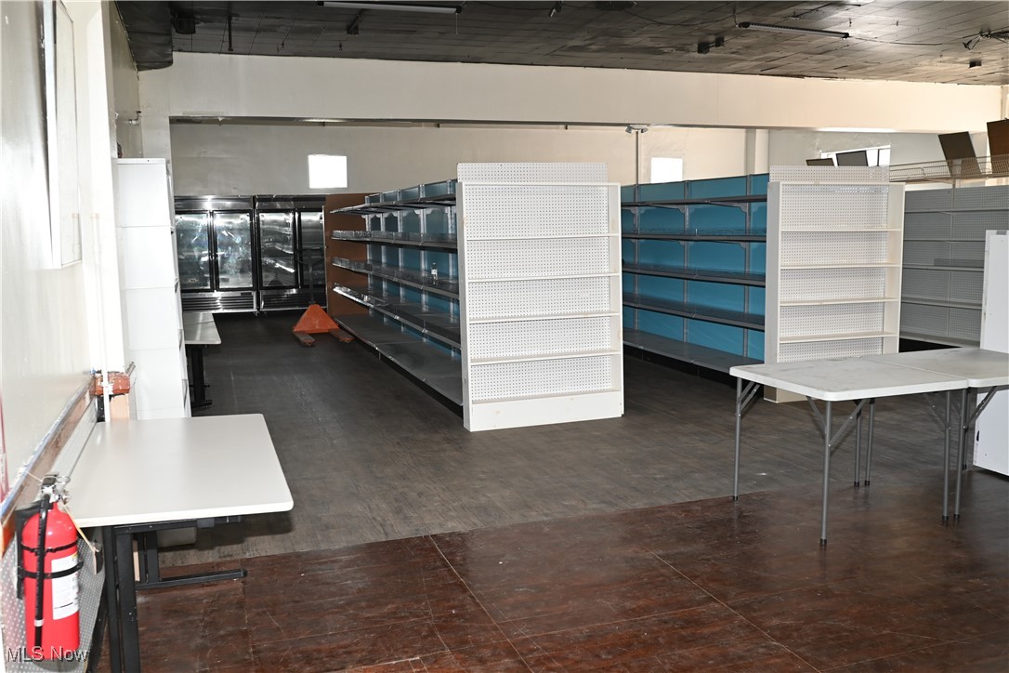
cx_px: 504
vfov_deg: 43.6
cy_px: 336
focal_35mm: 30
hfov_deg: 61.9
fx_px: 841
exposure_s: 1/60
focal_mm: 20
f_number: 4
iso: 500
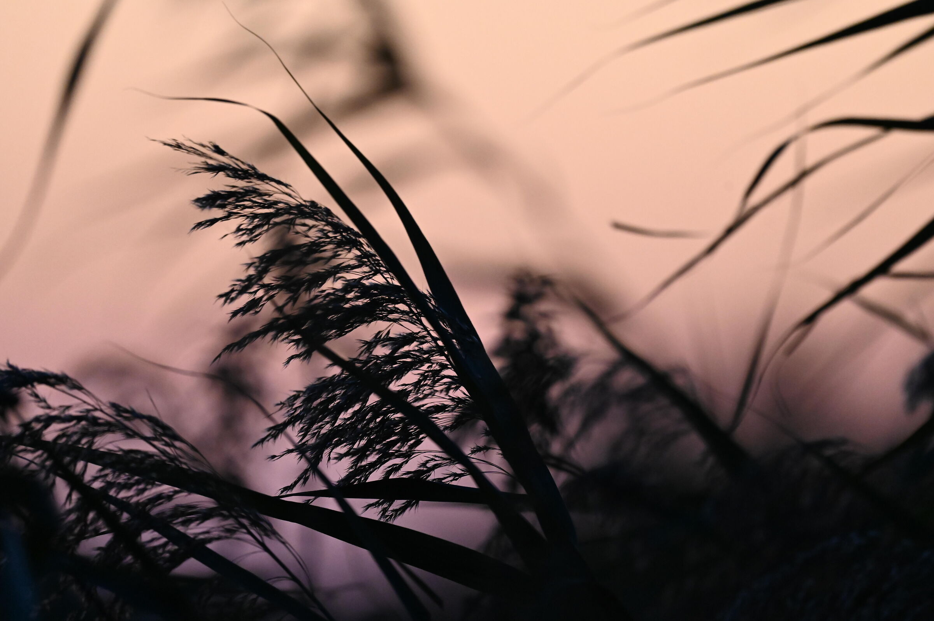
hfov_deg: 3.4
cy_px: 310
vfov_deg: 2.3
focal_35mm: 600
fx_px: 15556
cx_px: 467
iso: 9000
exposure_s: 1/125
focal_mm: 600
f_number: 6.3
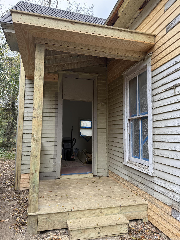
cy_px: 120
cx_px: 90
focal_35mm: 24
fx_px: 166
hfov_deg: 56.8
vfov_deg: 71.6
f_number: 1.78
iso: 64
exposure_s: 1/121
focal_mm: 6.76
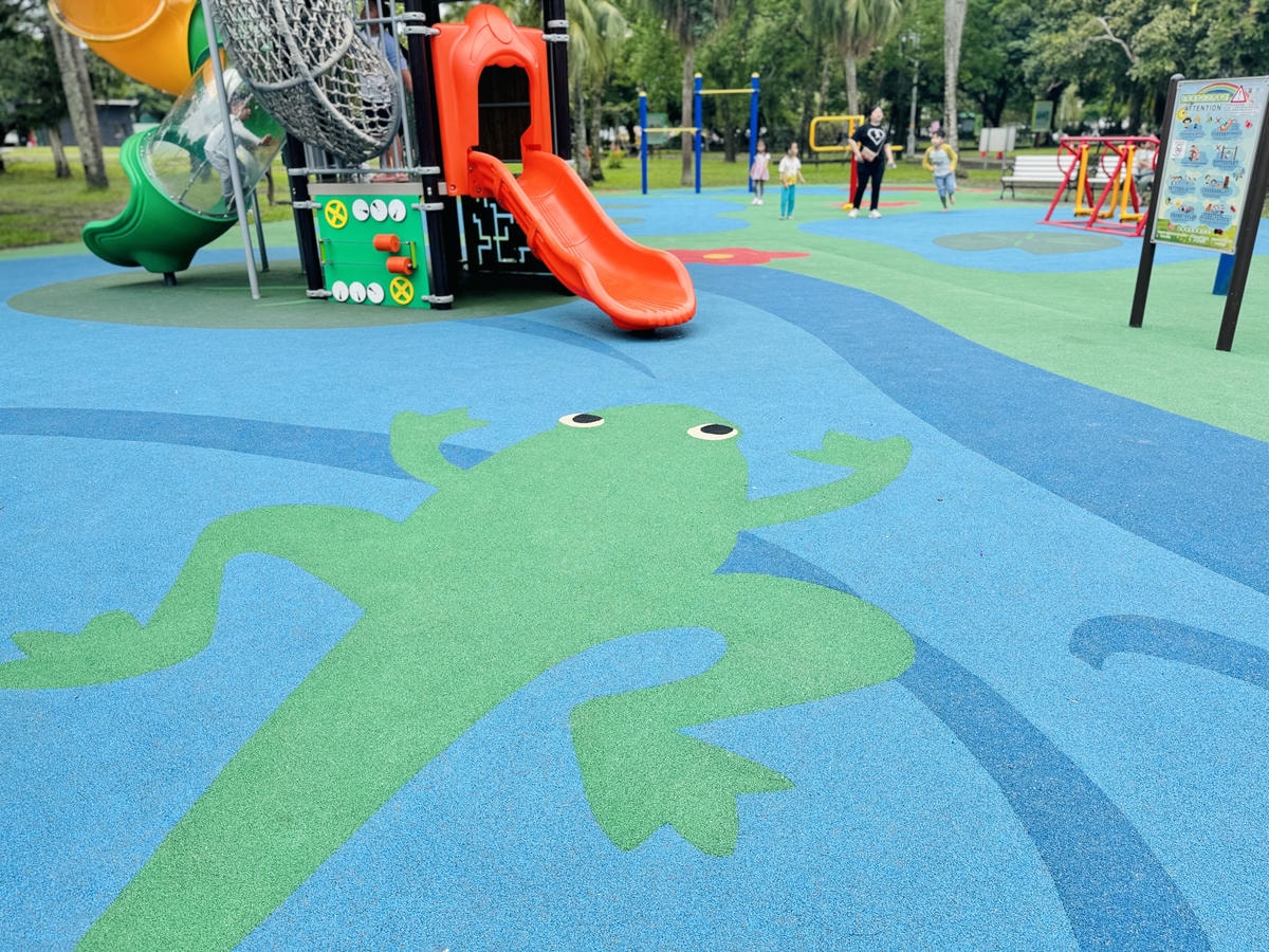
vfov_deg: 56.8
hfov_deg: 71.6
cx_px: 634
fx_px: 880
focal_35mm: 24
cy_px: 476
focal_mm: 6.76
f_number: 1.78
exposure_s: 1/1721
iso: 80
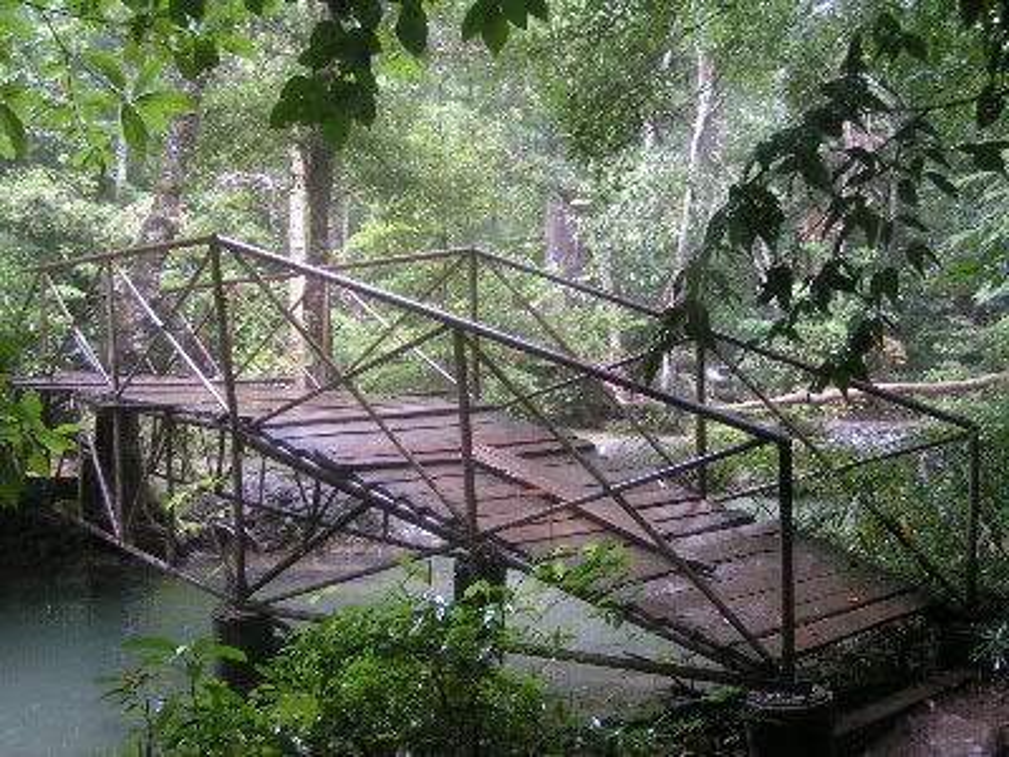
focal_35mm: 38
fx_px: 1108
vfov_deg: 37.7
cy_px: 378
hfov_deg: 49.0
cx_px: 504
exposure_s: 1/40
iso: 125
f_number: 2.8
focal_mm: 5.8
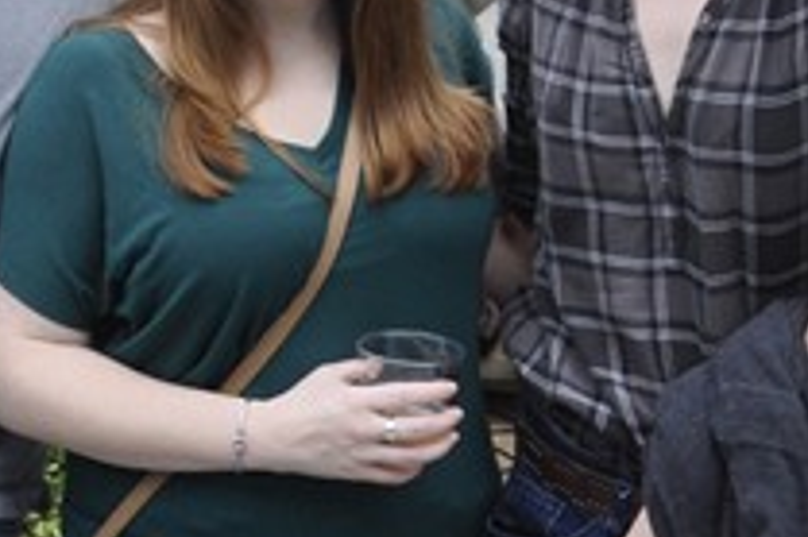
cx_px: -97
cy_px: 212
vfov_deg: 10.6
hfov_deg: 15.5
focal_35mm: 129
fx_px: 2893
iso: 400
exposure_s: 1/30
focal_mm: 18
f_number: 5.6
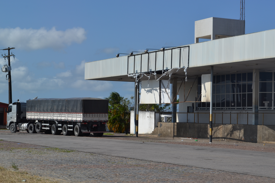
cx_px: 138
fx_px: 638
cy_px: 91
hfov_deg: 24.3
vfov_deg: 16.4
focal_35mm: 84
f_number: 9
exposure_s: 1/320
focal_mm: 55
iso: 100
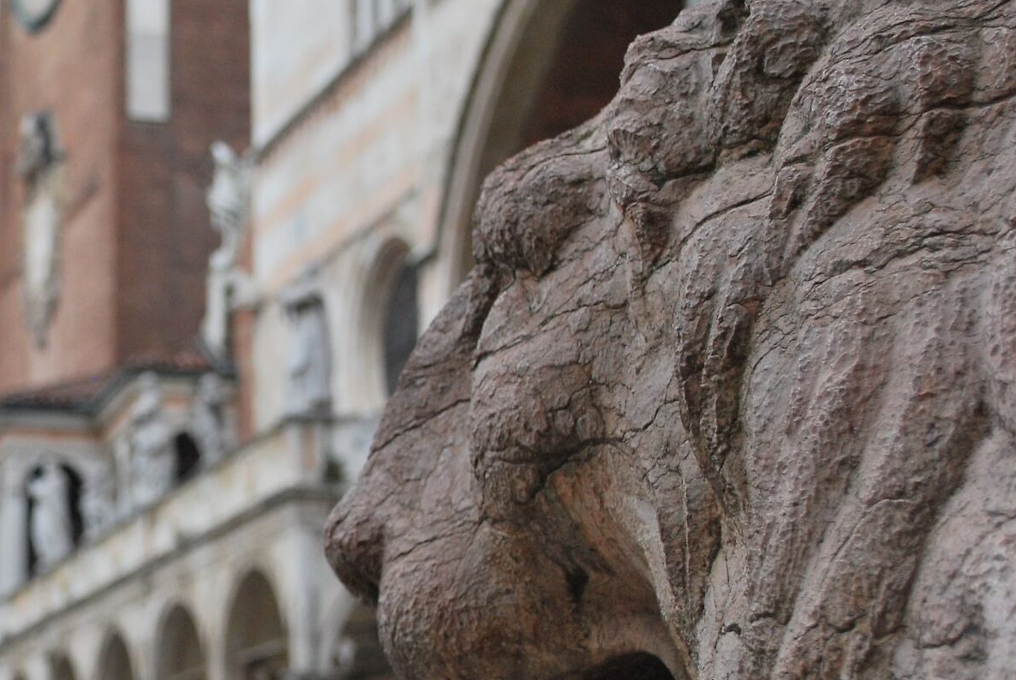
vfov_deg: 16.1
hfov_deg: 23.0
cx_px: 6
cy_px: 450
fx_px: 2402
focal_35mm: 85
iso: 400
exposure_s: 1/250
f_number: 4.5
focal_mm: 28
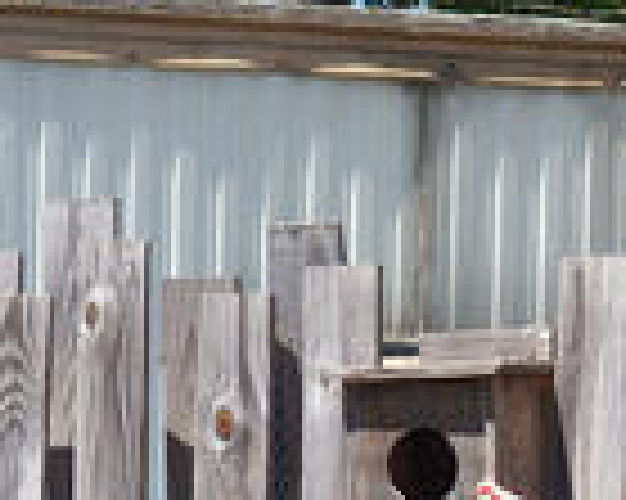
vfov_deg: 2.7
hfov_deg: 3.4
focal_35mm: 575
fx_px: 10646
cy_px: 486
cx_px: 351
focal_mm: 38.6
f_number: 3.5
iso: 100
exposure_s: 1/500
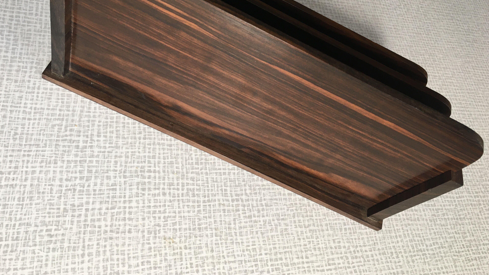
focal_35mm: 33
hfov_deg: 59.5
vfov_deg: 35.4
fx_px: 428
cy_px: 100
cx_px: 242
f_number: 2.2
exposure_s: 1/33
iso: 80
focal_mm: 4.15
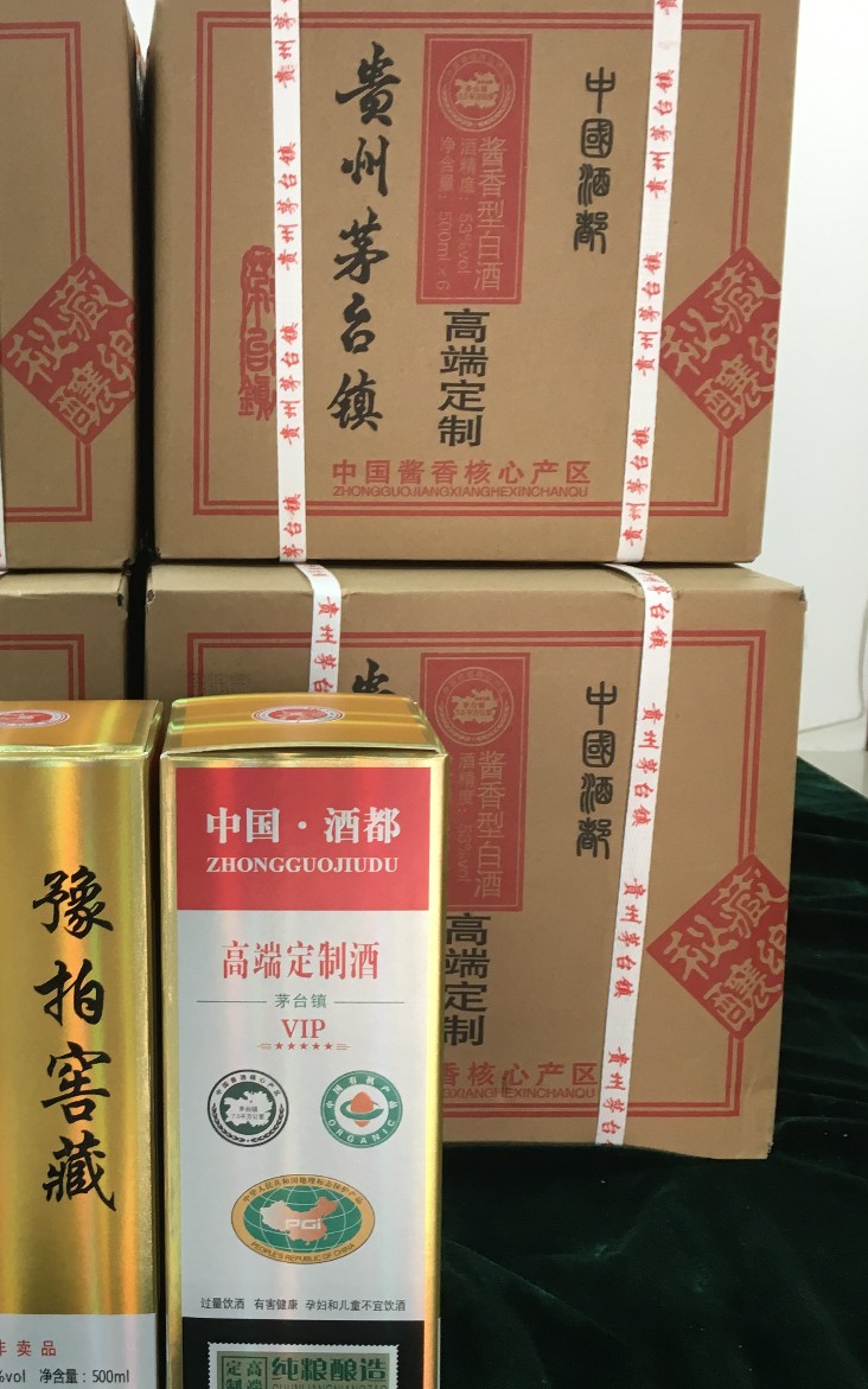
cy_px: 687
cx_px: 162
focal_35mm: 42
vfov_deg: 47.2
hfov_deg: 29.8
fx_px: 1589
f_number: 2.2
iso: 80
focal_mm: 4.15
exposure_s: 1/33
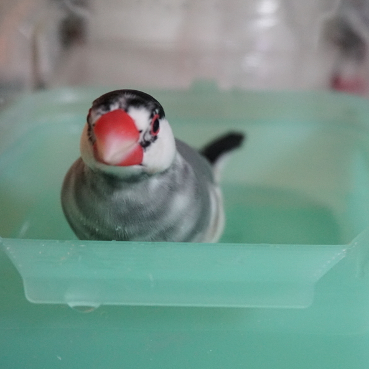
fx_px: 796
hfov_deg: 26.0
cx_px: 241
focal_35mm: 66
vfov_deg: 26.1
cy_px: 190
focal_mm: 30
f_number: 5
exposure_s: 1/60
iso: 3200
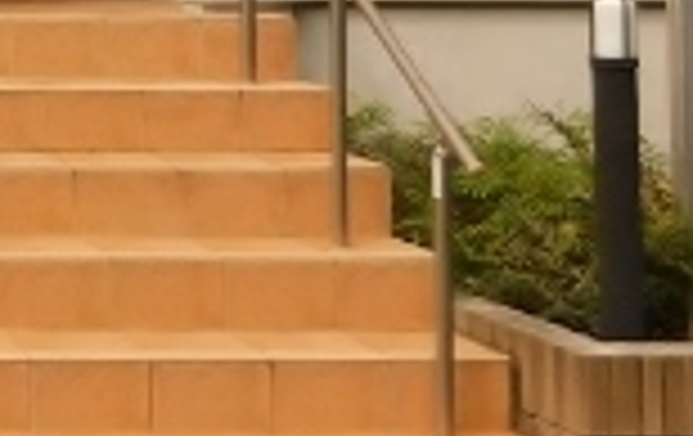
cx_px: -540
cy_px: -153
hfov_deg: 17.0
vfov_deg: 12.6
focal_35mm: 101
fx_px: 1912
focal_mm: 4
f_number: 3
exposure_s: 1/1250
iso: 125
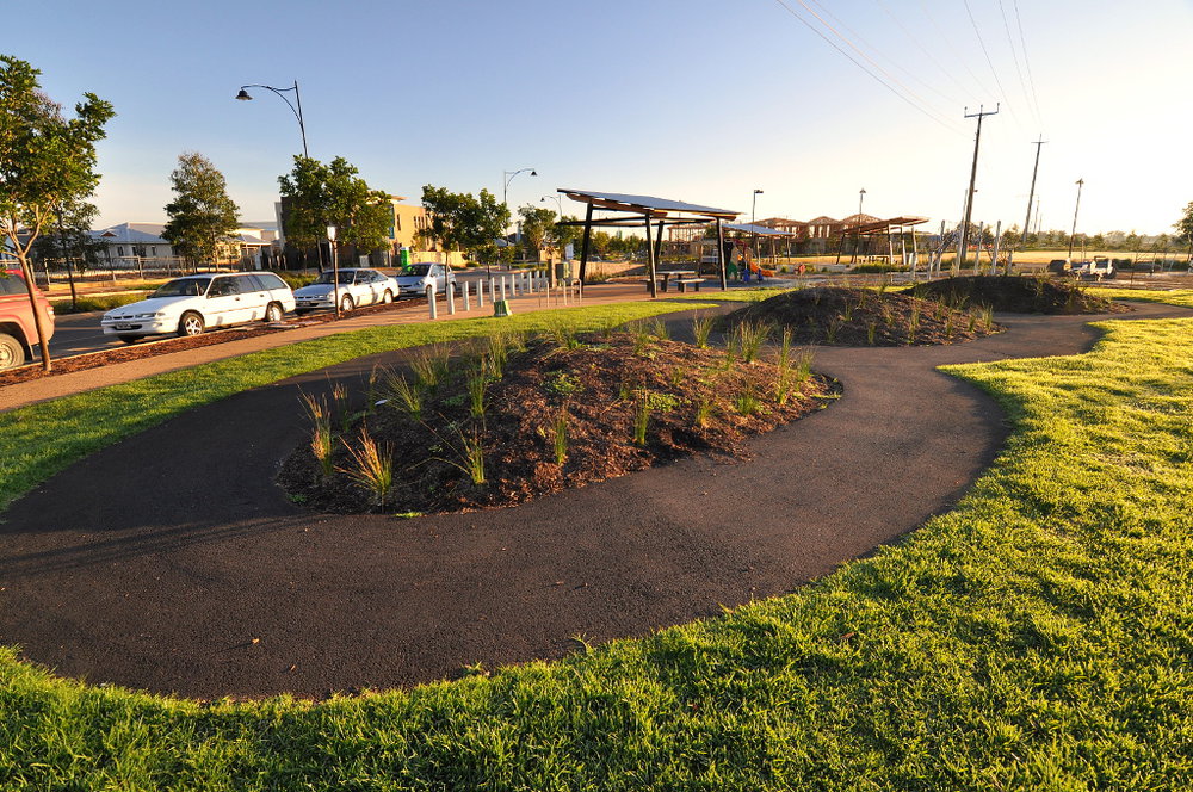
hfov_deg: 90.1
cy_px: 396
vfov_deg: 67.2
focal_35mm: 18
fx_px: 596
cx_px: 596
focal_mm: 12
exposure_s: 1/60
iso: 320
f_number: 9
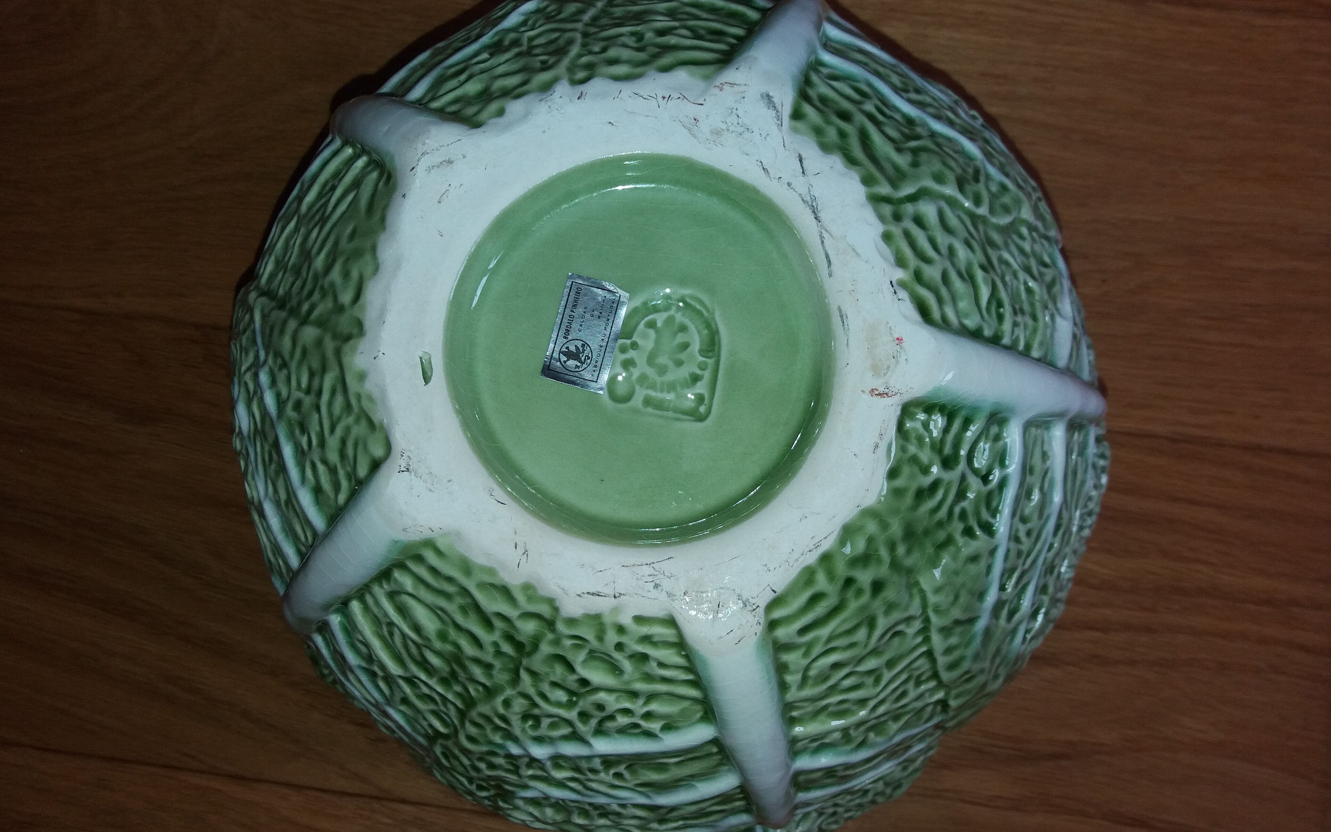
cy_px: 413
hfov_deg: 59.7
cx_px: 659
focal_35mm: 32
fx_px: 1161
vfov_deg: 39.4
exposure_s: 1/240
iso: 64
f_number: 1.9
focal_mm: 3.7
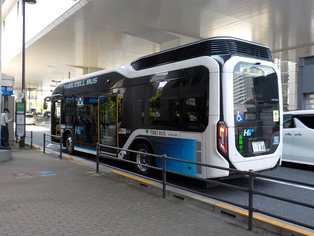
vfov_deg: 46.8
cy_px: 118
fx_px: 272
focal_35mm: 30
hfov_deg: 60.0
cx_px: 157
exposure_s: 1/100
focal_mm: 4.1
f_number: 3.3
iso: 125
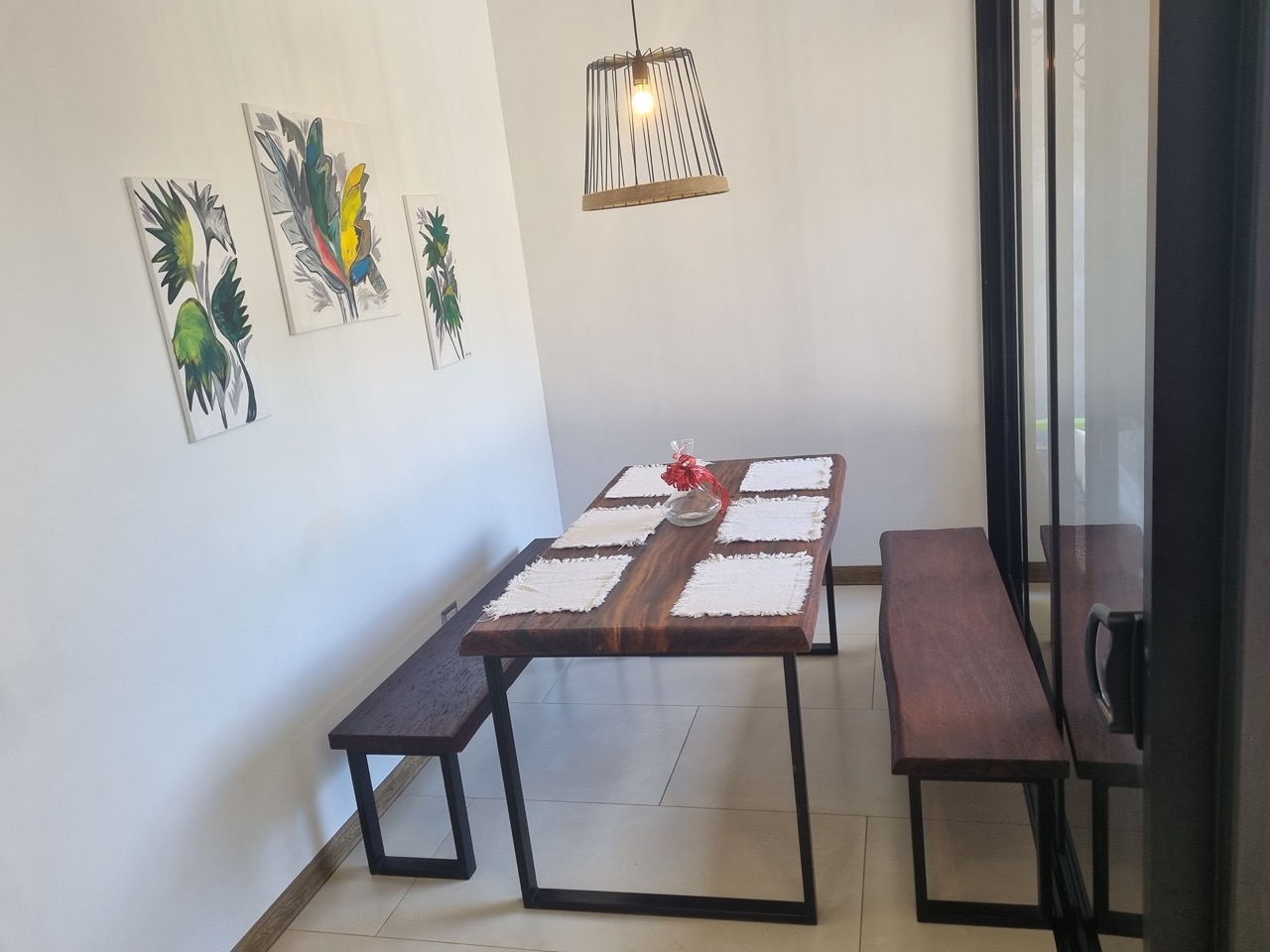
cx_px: 635
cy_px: 476
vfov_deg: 53.1
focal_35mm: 26
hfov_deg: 67.3
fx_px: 954
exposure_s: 1/120
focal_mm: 5.4
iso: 100
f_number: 1.8
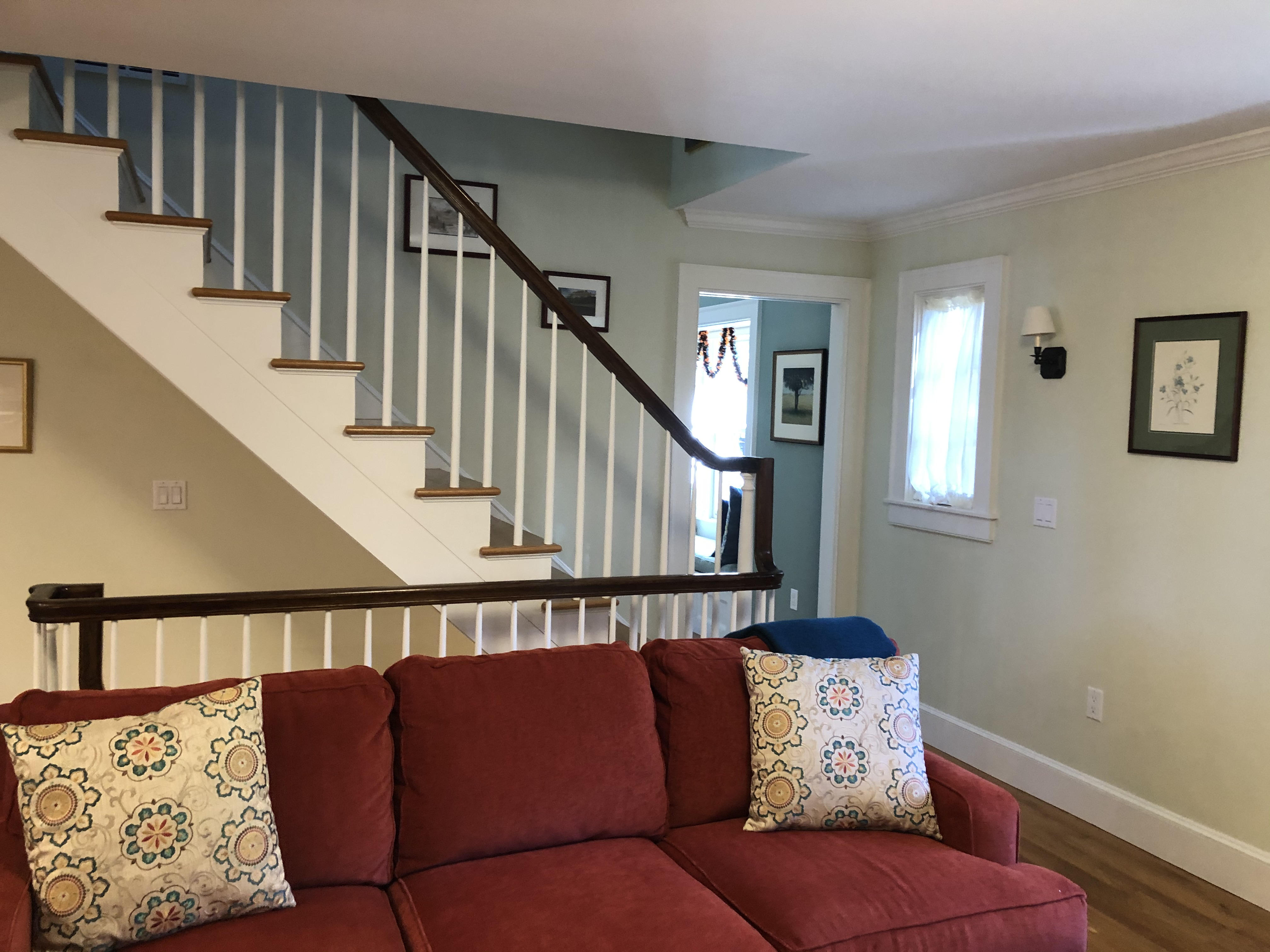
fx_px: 1027
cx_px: 635
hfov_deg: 63.4
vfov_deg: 49.7
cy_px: 476
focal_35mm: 28
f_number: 1.8
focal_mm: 3.99
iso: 64
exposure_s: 1/15
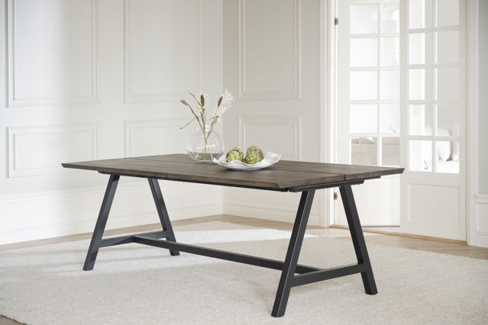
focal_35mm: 67
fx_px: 908
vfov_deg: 20.3
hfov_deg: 30.1
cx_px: 244
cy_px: 162
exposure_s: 1/6
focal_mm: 67
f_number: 4
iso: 200
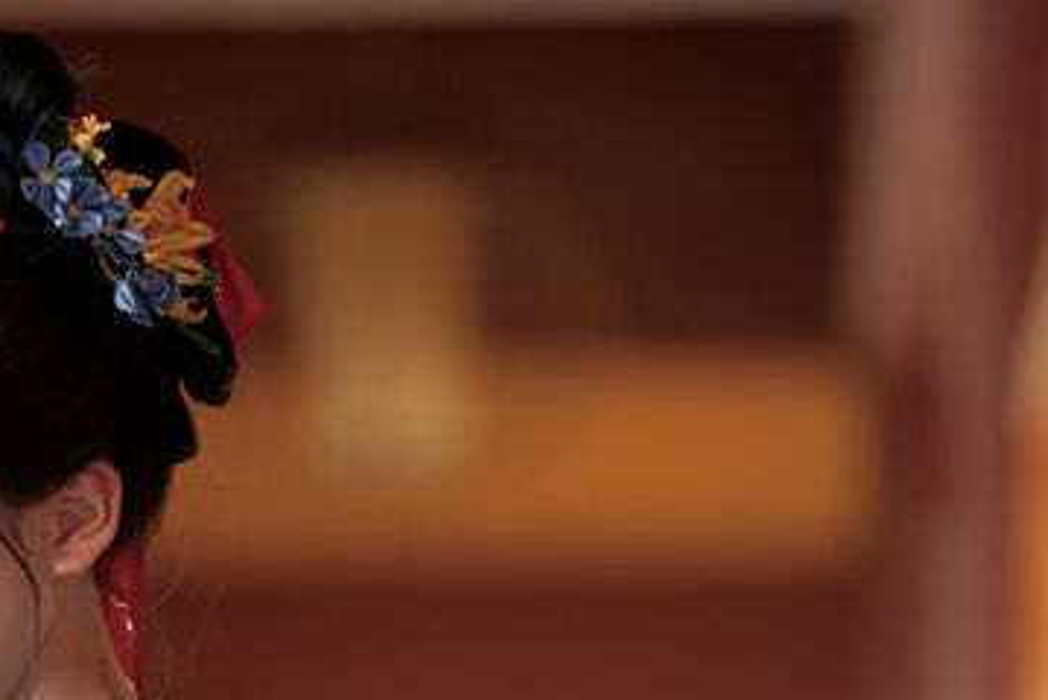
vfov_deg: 2.8
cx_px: -128
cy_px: 834
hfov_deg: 4.2
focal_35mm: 491
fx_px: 14305
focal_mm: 168
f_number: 2.8
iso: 160
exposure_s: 1/1000
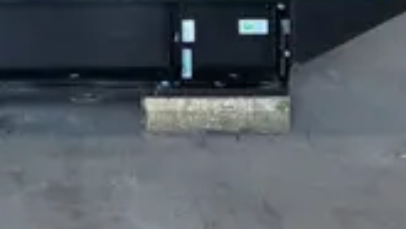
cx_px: 0
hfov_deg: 26.4
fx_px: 819
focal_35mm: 76
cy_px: -185
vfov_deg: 14.1
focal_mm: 6.76
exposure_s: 1/100
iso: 64
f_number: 1.78
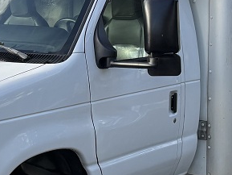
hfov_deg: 20.3
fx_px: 644
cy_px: 43
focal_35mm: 96
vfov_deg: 15.3
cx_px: 69
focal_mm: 5.96
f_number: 1.6
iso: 50
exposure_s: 1/1287
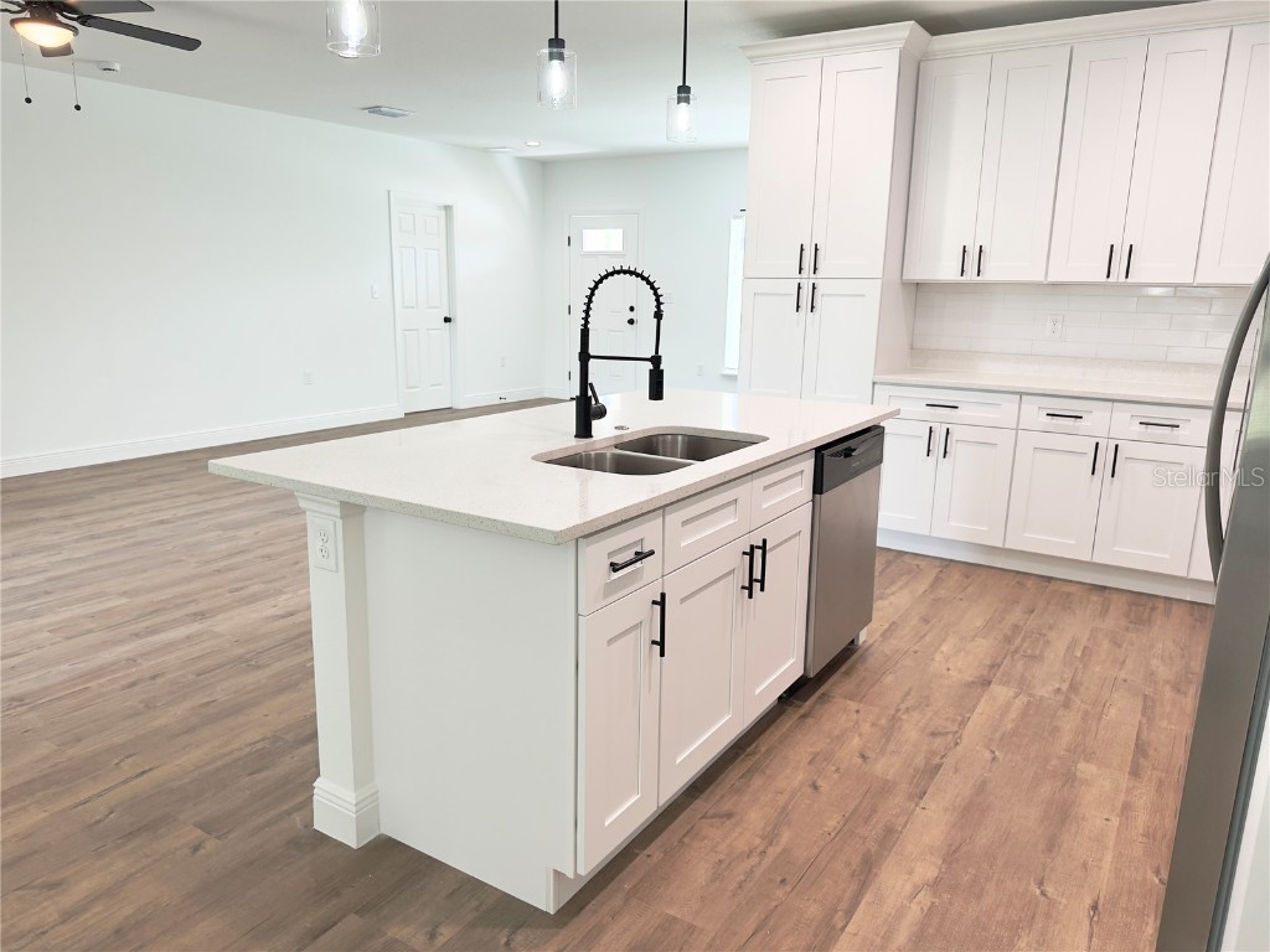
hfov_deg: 71.6
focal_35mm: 24
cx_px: 635
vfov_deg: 56.8
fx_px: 881
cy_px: 476
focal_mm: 6.76
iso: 125
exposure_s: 1/120
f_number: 1.78
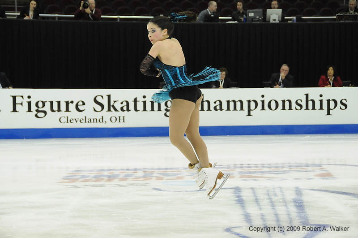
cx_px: 179
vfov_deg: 11.1
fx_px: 1221
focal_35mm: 123
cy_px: 119
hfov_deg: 16.7
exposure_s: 1/640
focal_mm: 82
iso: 3200
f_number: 5.6
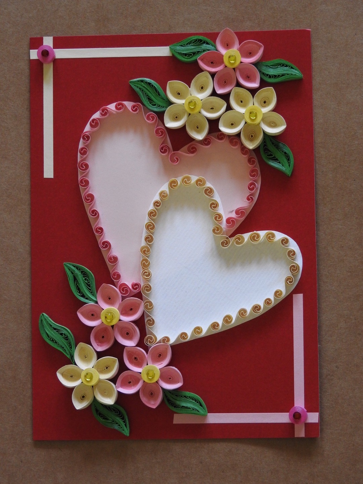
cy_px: 242
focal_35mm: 105
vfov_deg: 18.7
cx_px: 182
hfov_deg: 14.1
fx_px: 1468
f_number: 4.8
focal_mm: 18.8
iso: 400
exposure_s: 1/25
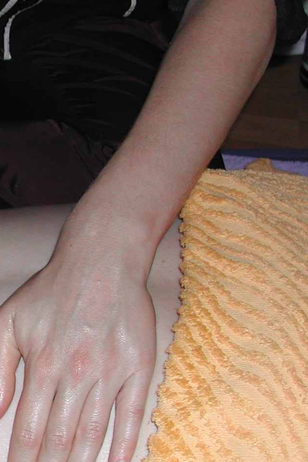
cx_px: -53
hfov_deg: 15.4
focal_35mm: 86
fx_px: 1104
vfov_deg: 23.5
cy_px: 313
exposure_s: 1/60
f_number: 2.8
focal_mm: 8
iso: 100
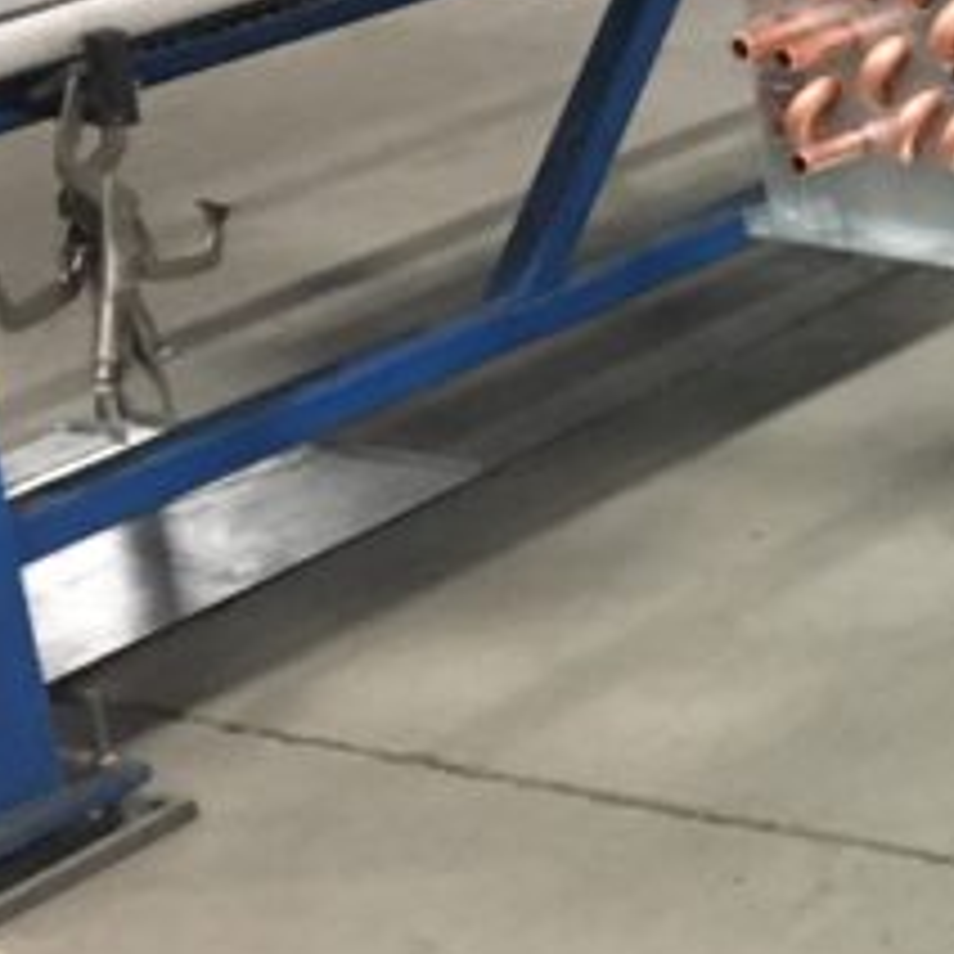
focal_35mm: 124
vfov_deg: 14.0
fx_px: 3866
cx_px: 1994
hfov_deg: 12.2
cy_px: 657
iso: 160
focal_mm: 4.15
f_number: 2.2
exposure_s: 1/30
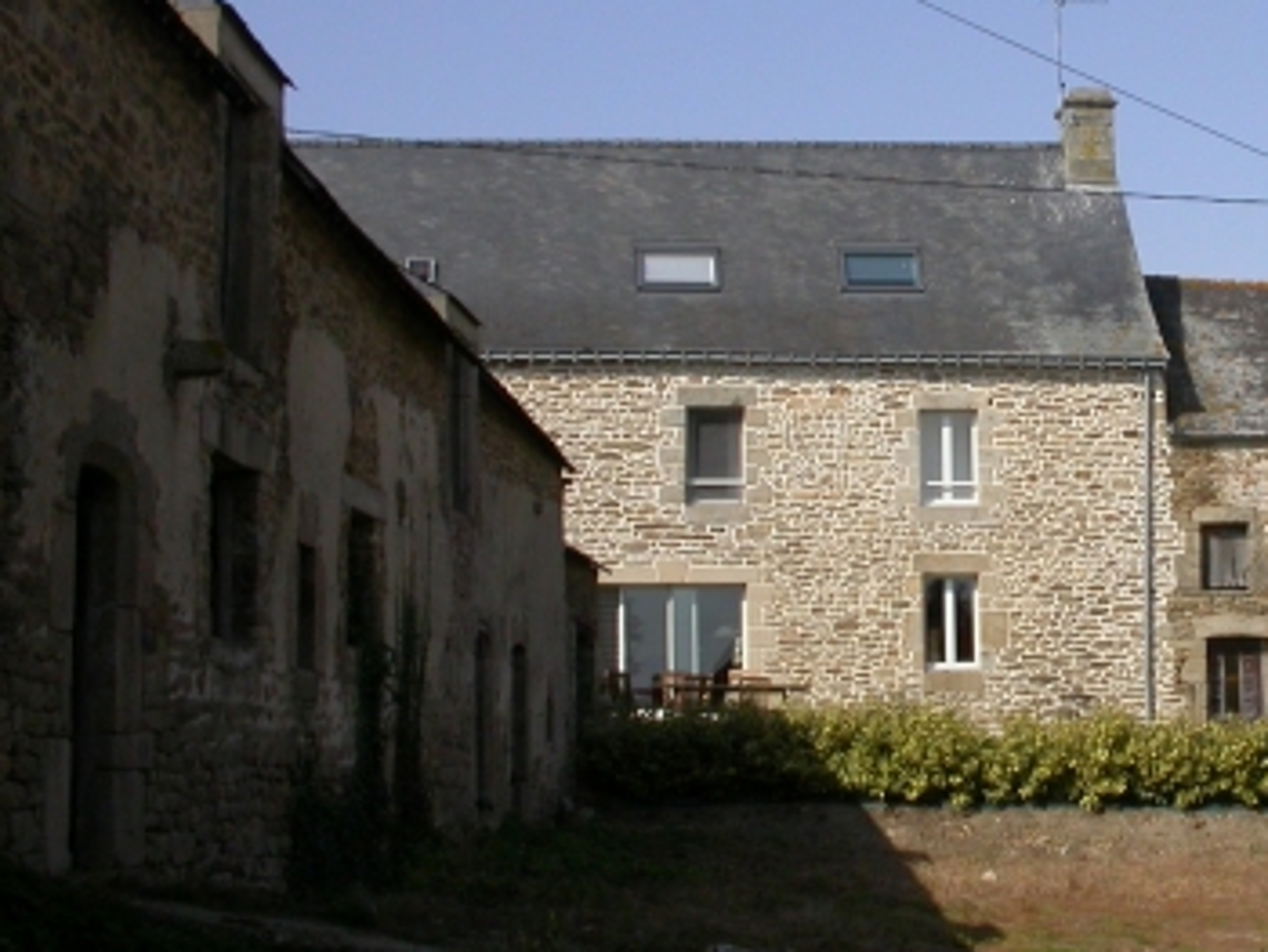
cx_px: 1080
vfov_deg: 19.9
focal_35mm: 74
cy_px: 420
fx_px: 2713
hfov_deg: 25.7
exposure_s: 1/416
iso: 100
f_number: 7.5
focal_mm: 7.85
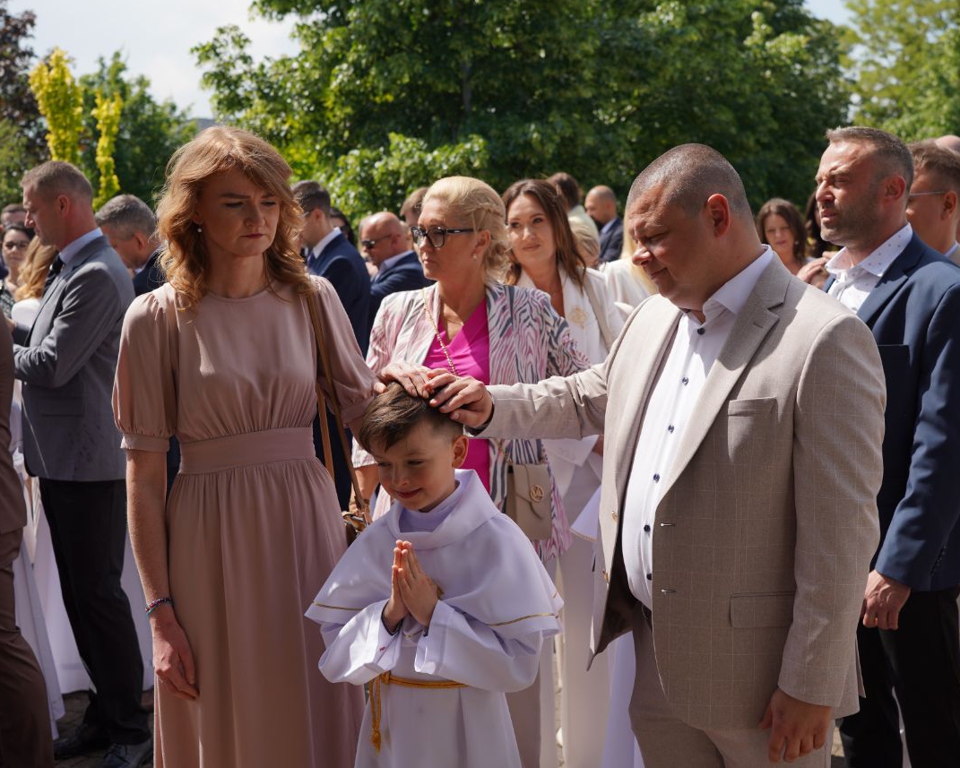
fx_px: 1392
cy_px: 385
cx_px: 557
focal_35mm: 49
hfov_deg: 37.9
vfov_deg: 30.8
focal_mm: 43
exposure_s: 1/500
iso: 100
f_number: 5.6
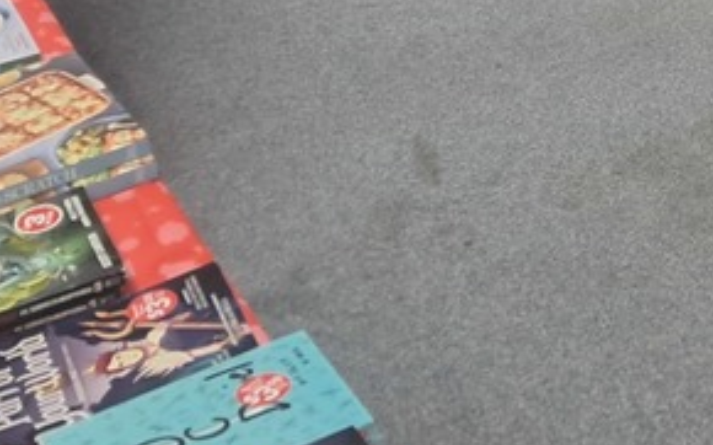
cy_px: -460
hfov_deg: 19.5
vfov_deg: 11.6
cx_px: 843
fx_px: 1962
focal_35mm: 101
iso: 160
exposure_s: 1/30
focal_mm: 4
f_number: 1.8
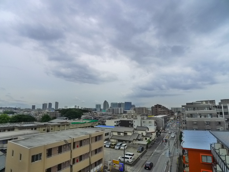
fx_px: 159
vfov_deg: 56.8
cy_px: 86
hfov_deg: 71.6
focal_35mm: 24
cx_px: 114
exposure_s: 1/640
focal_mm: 5.1
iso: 400
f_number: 4
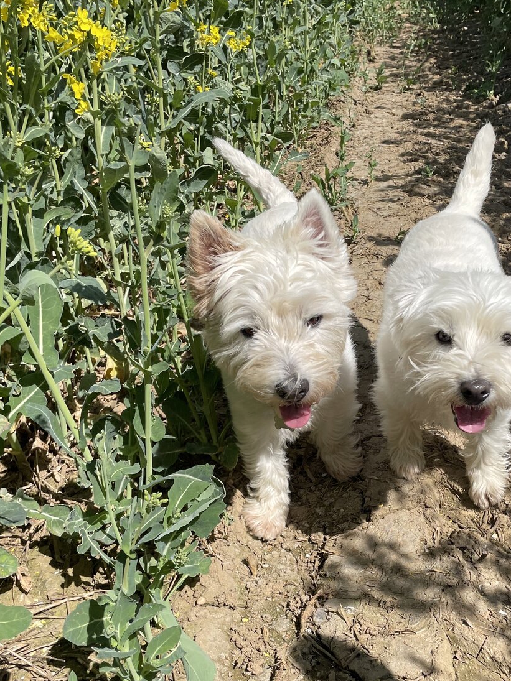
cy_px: 412
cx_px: 368
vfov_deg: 48.7
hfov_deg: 37.0
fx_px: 748
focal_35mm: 38
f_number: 1.6
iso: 32
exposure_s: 1/2564
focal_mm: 4.2
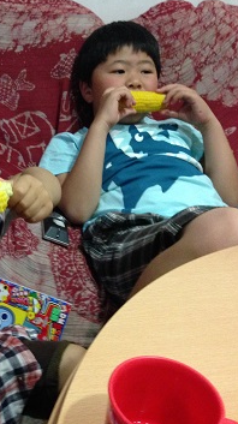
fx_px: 562
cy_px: 207
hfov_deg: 22.6
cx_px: -22
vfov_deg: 41.3
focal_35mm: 50
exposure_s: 1/17
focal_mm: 4.12
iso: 400
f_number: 2.4
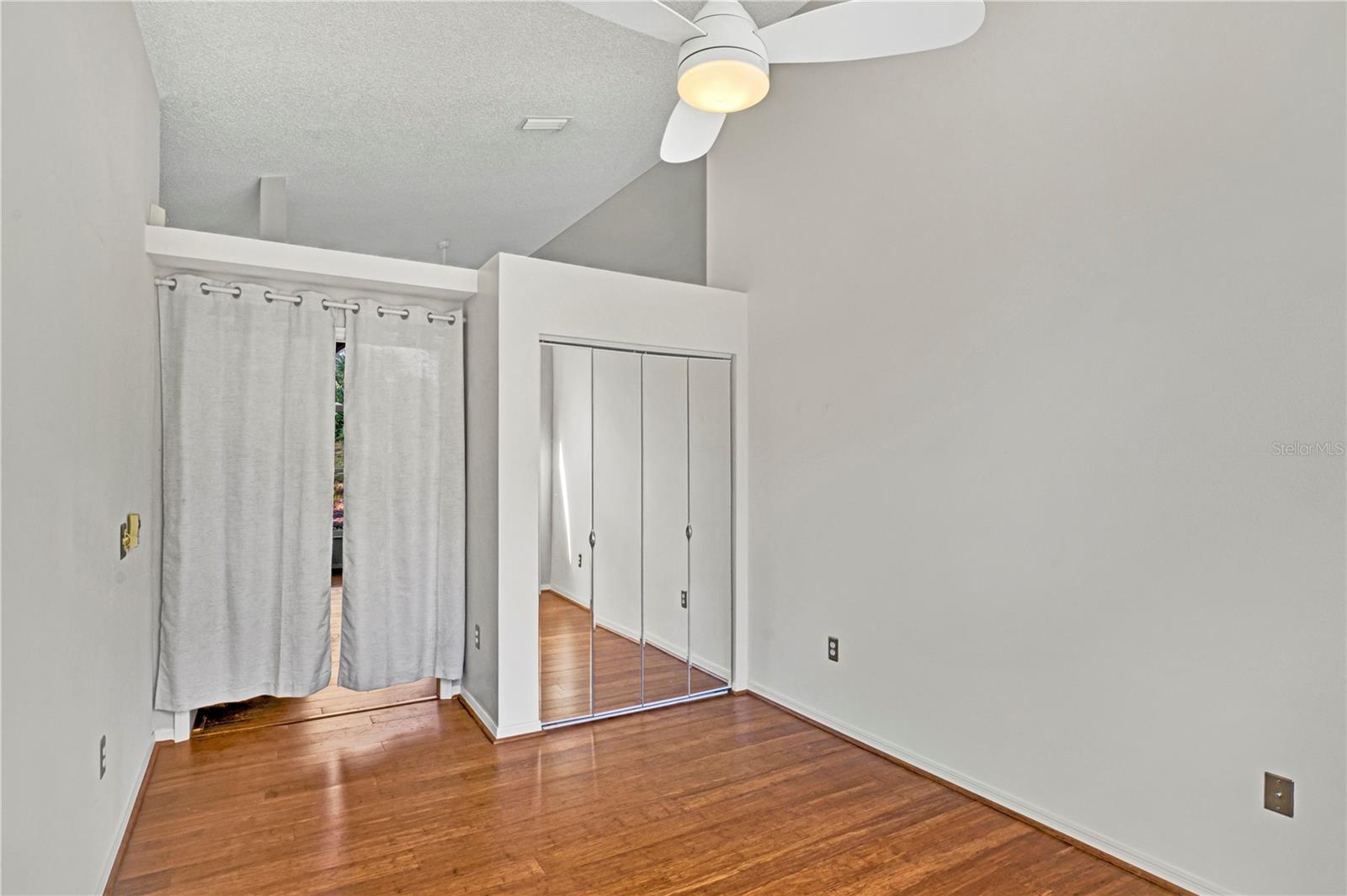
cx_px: 674
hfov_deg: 95.0
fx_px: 617
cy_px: 448
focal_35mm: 16
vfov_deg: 72.0
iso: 320
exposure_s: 1/50
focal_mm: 11
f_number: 16
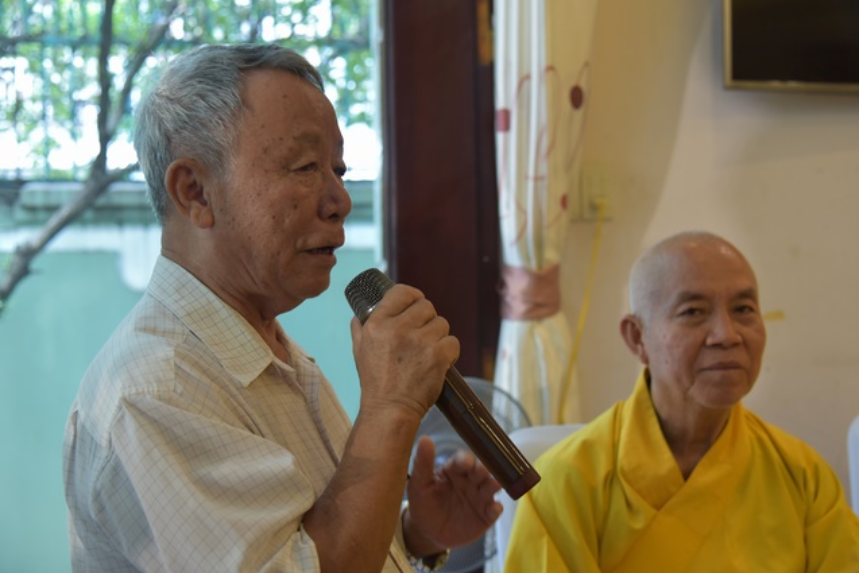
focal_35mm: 49
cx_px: 429
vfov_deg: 27.5
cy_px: 290
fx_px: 1169
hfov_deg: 40.3
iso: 900
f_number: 4
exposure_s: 1/60
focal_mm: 48
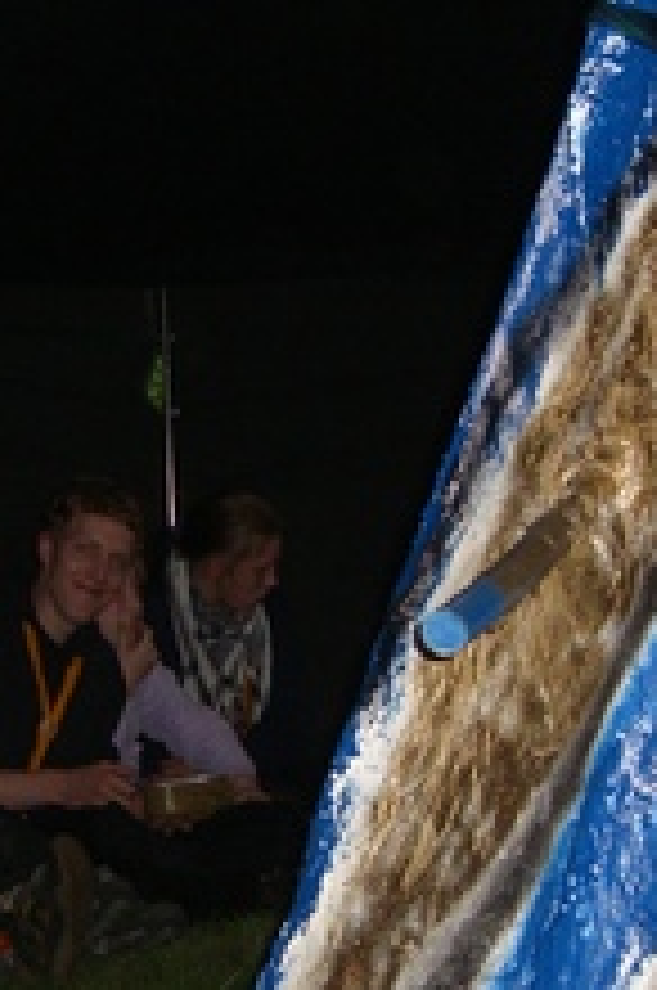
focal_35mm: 108
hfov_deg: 12.6
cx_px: 126
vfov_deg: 18.9
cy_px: 680
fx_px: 2966
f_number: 2.8
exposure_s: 1/60
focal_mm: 7.9
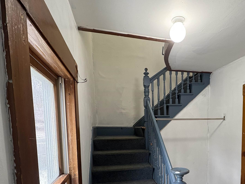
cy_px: 140
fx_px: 170
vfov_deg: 53.9
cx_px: 155
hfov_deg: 70.3
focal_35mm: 24
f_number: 2.2
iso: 250
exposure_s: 1/60
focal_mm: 2.22
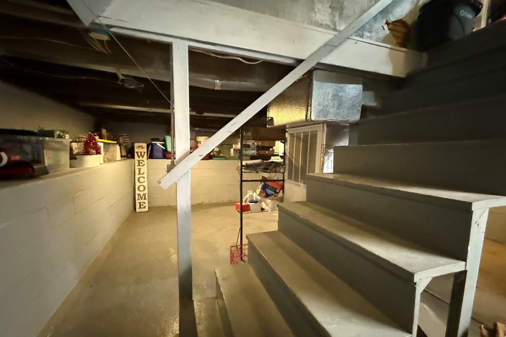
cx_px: 248
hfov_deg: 100.4
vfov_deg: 77.3
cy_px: 175
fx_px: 211
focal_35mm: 15
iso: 1600
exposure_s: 1/40
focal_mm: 2.22
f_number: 2.2
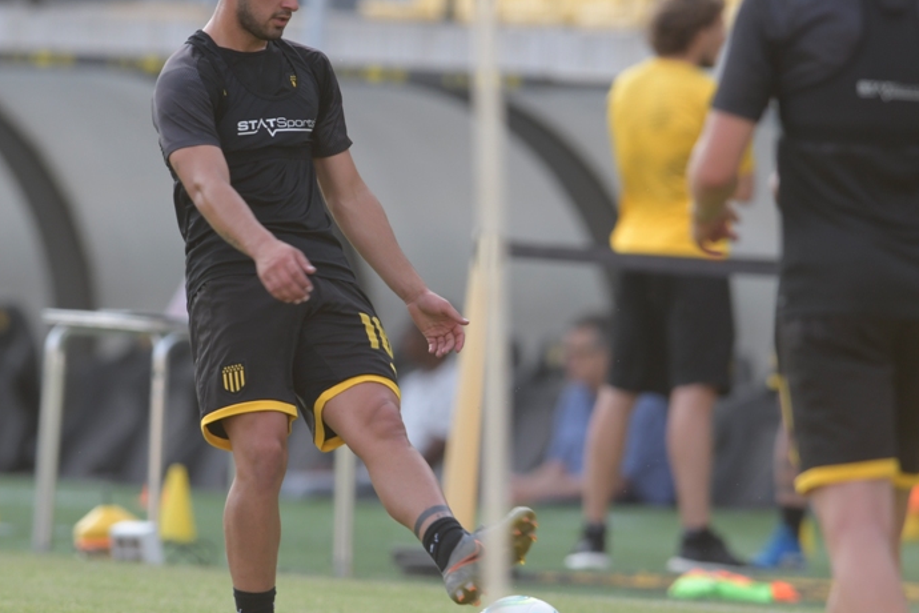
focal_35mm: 890
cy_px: 262
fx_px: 22718
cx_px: 385
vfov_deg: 1.5
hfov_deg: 2.3
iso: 400
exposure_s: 1/500
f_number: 3.5
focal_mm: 400
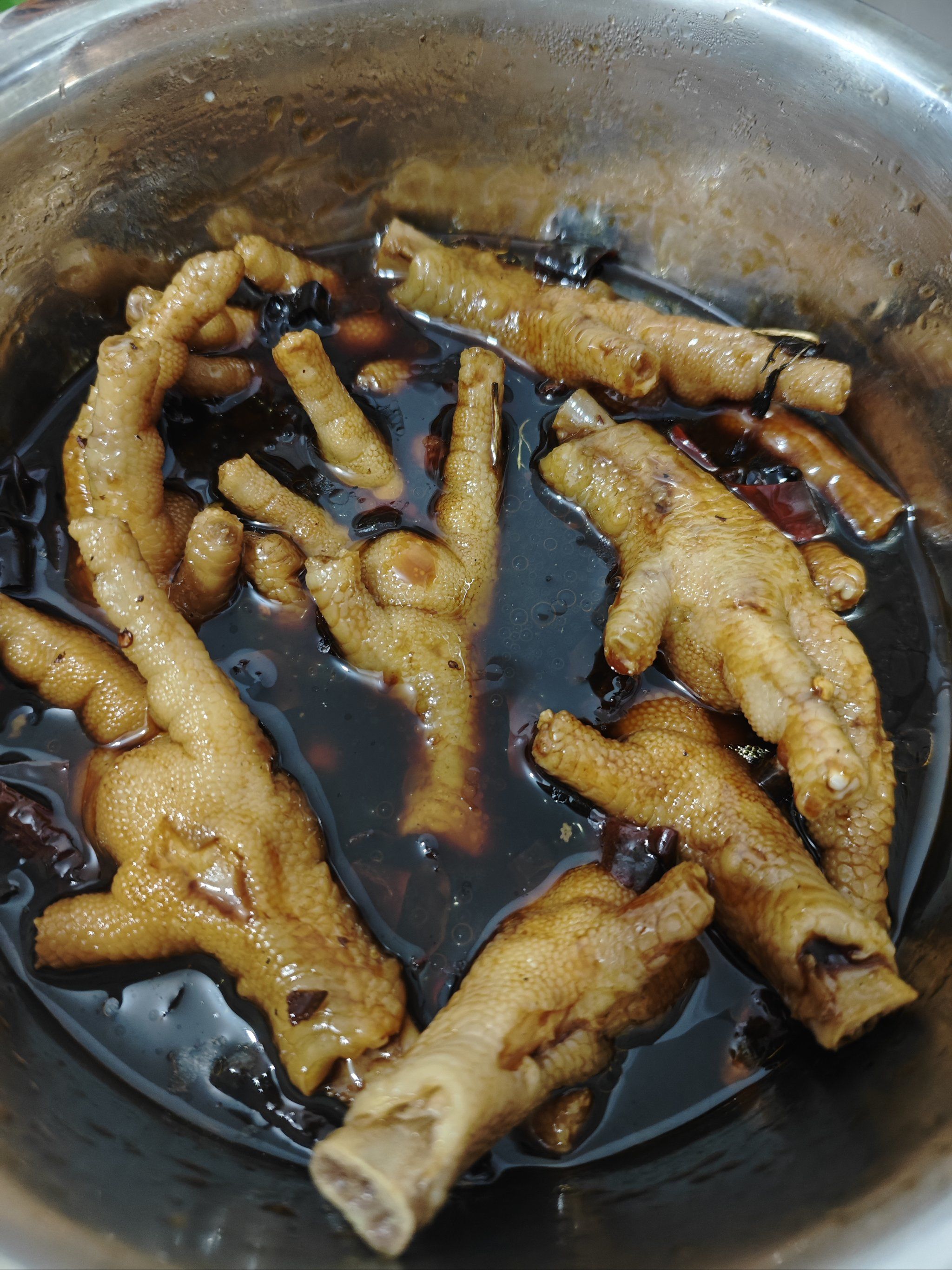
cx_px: 476
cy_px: 635
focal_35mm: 24
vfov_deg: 71.6
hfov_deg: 56.8
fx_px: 880
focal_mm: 5.84
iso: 640
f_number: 1.6
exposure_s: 1/50
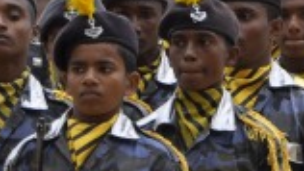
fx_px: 5048
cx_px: 317
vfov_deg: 1.9
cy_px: 186
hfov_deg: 3.4
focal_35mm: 626
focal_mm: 105
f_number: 10
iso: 200
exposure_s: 1/125
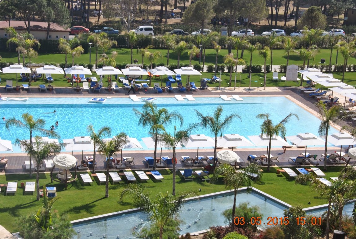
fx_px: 772
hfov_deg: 26.0
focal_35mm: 78
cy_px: 120
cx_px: 178
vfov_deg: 17.5
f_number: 9
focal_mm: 52
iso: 100
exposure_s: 1/320
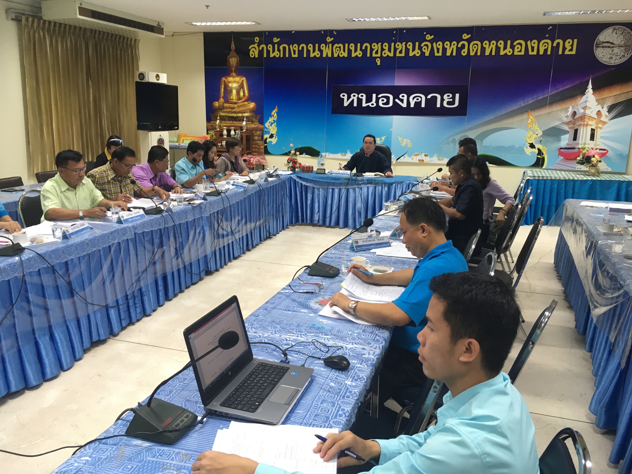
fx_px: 529
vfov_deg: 48.2
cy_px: 237
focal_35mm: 29
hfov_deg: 61.7
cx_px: 316
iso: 100
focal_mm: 4.15
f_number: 2.2
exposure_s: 1/33
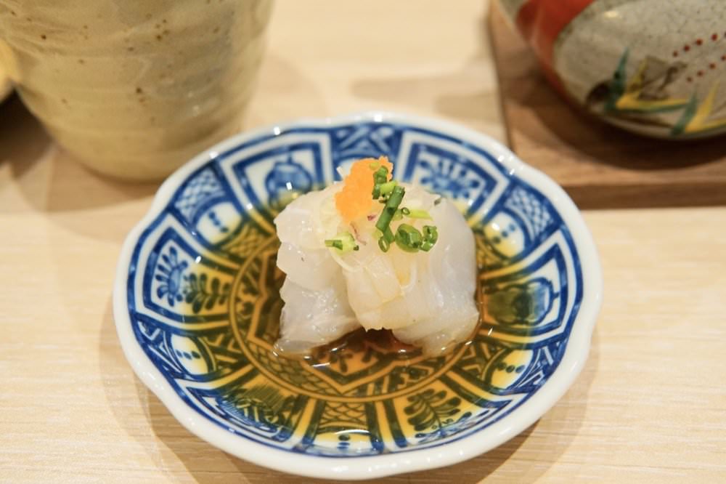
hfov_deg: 43.6
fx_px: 907
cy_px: 242
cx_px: 363
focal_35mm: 45
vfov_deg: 29.8
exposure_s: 1/60
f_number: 4
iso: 1000
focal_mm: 30
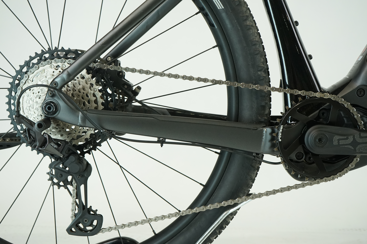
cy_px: 122
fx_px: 489
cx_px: 184
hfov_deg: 41.1
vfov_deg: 28.1
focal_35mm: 48
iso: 1600
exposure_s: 1/200
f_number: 6.3
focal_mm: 48
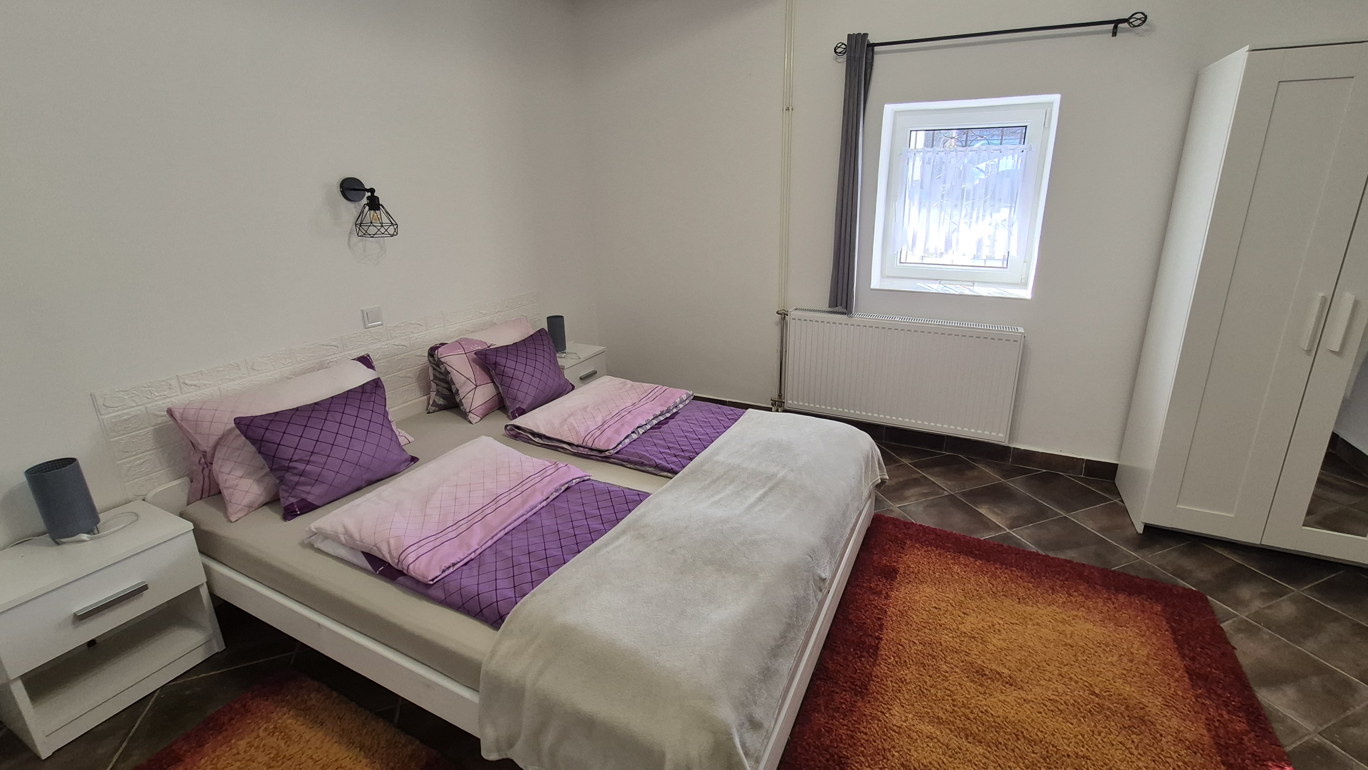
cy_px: 334
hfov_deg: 102.9
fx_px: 544
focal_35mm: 15
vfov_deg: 70.2
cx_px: 717
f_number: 2.2
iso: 100
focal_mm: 1.74
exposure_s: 1/50
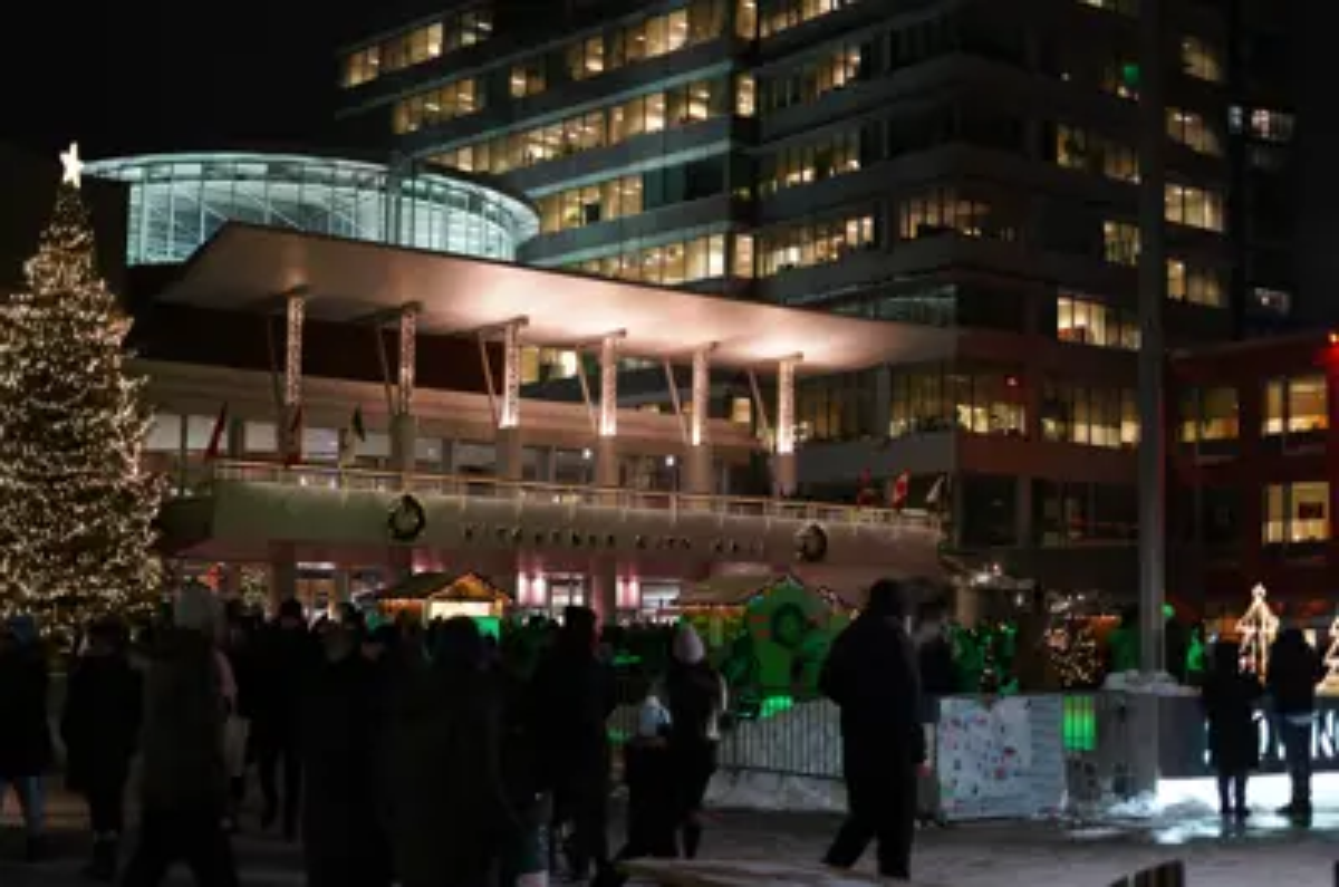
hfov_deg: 39.7
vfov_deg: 26.9
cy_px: 444
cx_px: 670
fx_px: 1856
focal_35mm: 50
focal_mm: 50
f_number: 2
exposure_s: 1/160
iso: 2500
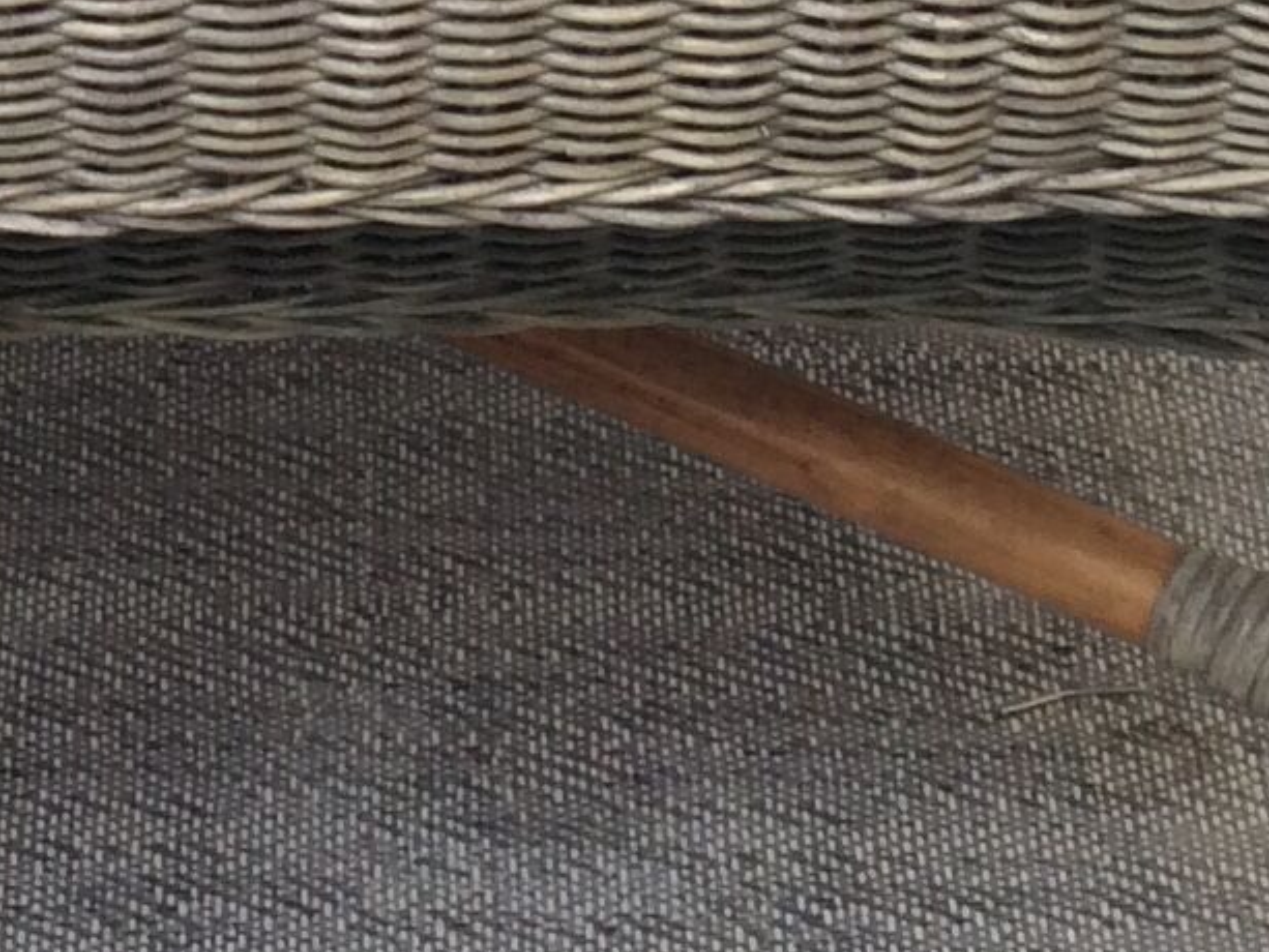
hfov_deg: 14.5
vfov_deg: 10.8
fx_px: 4950
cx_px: 279
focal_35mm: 135
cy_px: -126
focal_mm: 3.3
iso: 32
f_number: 2.4
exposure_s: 1/140
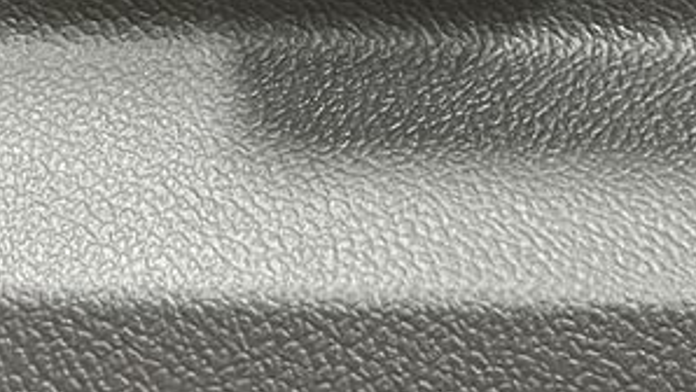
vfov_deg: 10.4
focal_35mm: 114
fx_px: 2105
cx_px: 402
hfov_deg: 18.8
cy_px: -161
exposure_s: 1/33
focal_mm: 5.7
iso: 640
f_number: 1.5
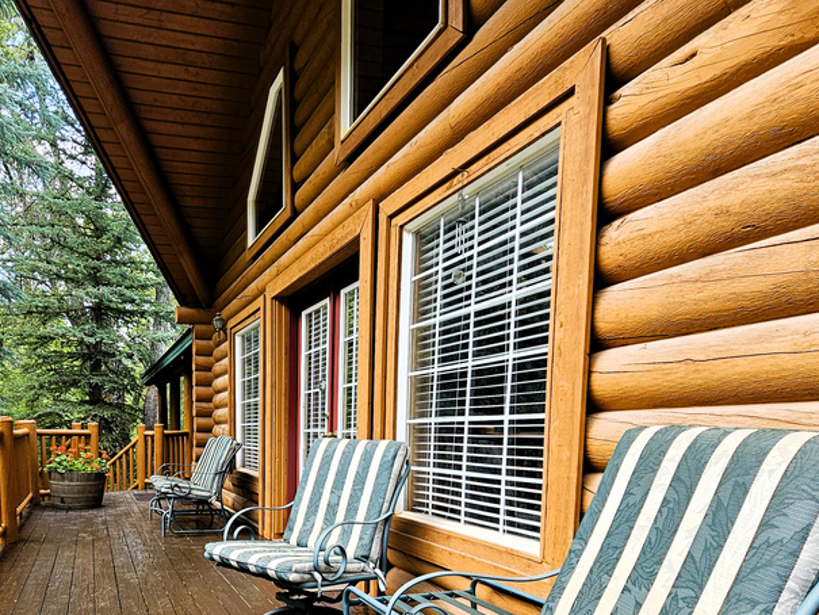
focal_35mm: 22
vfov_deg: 57.1
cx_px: 234
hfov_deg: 72.5
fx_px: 521
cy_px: 481
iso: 50
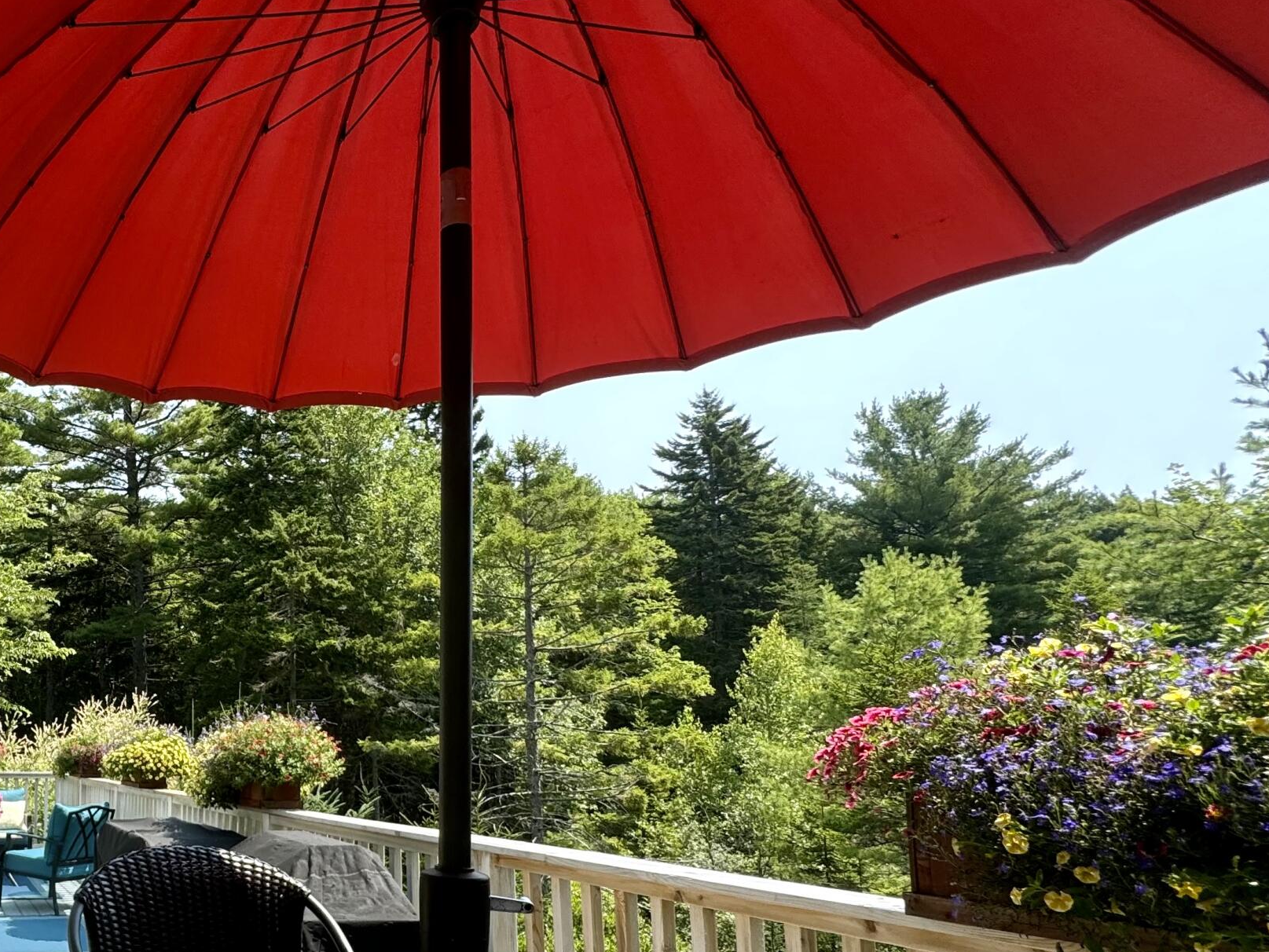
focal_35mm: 26
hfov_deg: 57.7
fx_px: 953
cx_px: 125
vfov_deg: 51.7
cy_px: 665
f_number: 2.2
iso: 40
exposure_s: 1/675
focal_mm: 2.22
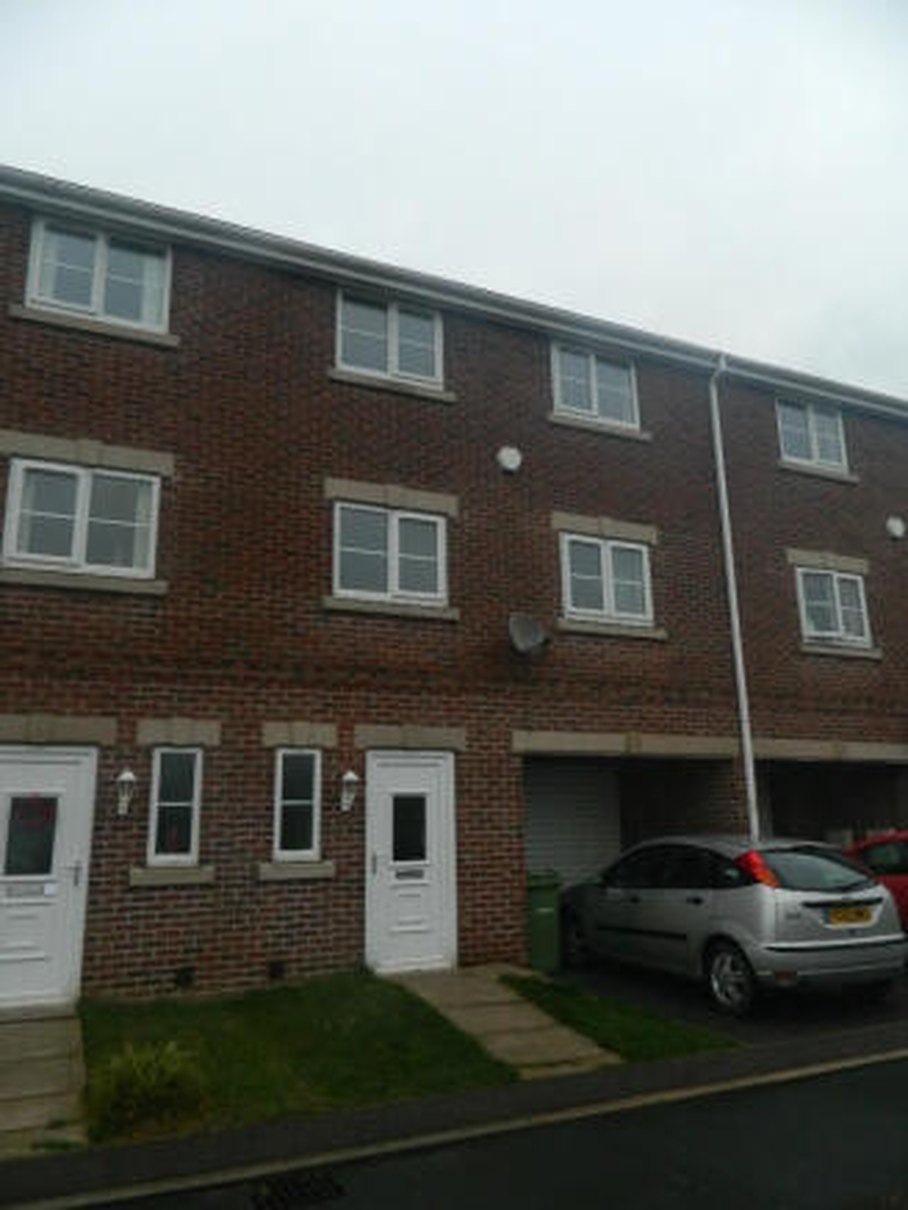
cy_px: 605
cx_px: 454
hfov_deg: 54.9
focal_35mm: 25
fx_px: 874
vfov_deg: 69.4
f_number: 3.1
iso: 400
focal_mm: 4.5
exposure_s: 1/250
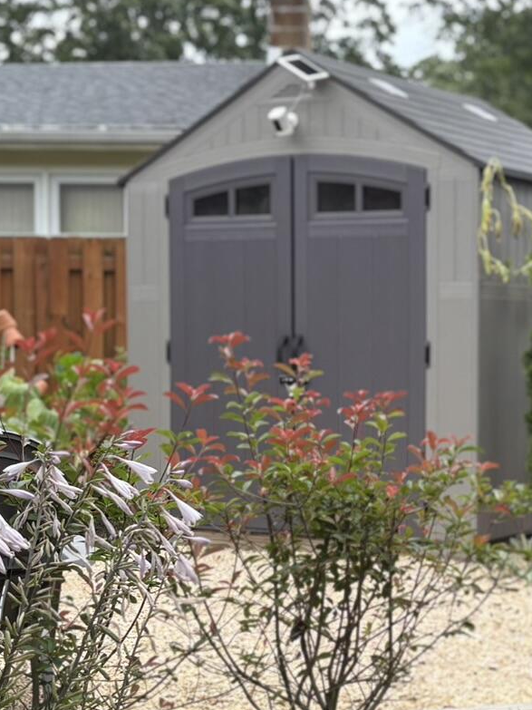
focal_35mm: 68
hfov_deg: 21.3
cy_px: 380
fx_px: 1394
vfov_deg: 28.6
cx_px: 438
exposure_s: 1/1587
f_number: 1.6
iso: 64
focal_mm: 5.96
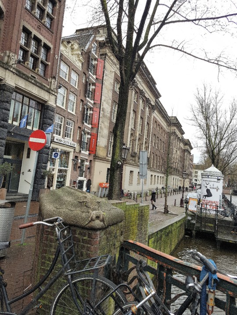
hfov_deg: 53.1
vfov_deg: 67.3
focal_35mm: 26
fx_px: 237
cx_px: 118
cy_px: 158
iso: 50
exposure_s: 1/608
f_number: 1.7
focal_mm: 4.2
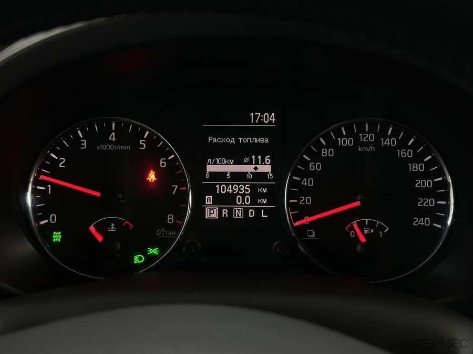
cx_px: 236
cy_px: 177
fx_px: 656
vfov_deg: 30.3
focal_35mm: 48
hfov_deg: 39.7
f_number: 1.78
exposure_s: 1/50
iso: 160
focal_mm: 6.86
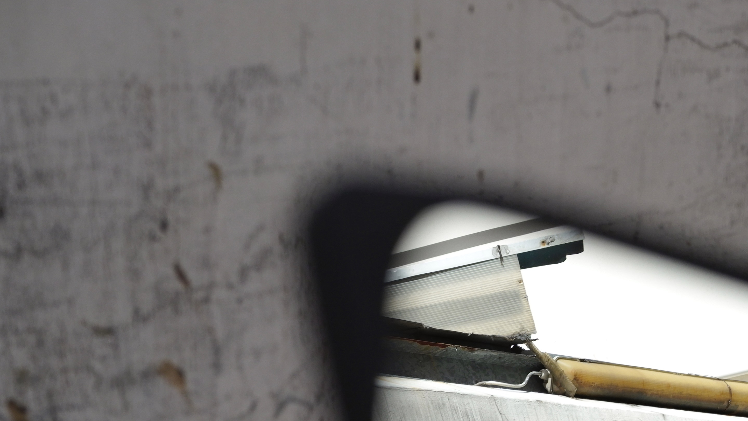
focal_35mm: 98
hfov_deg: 21.0
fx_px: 1944
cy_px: 511
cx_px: 753
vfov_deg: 12.1
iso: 640
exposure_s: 1/1600
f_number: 7.1
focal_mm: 45
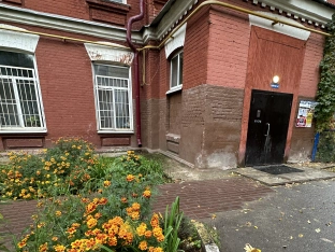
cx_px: 183
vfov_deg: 61.0
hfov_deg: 78.8
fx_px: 203
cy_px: 179
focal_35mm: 21
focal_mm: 2.22
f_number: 2.2
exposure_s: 1/99
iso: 64
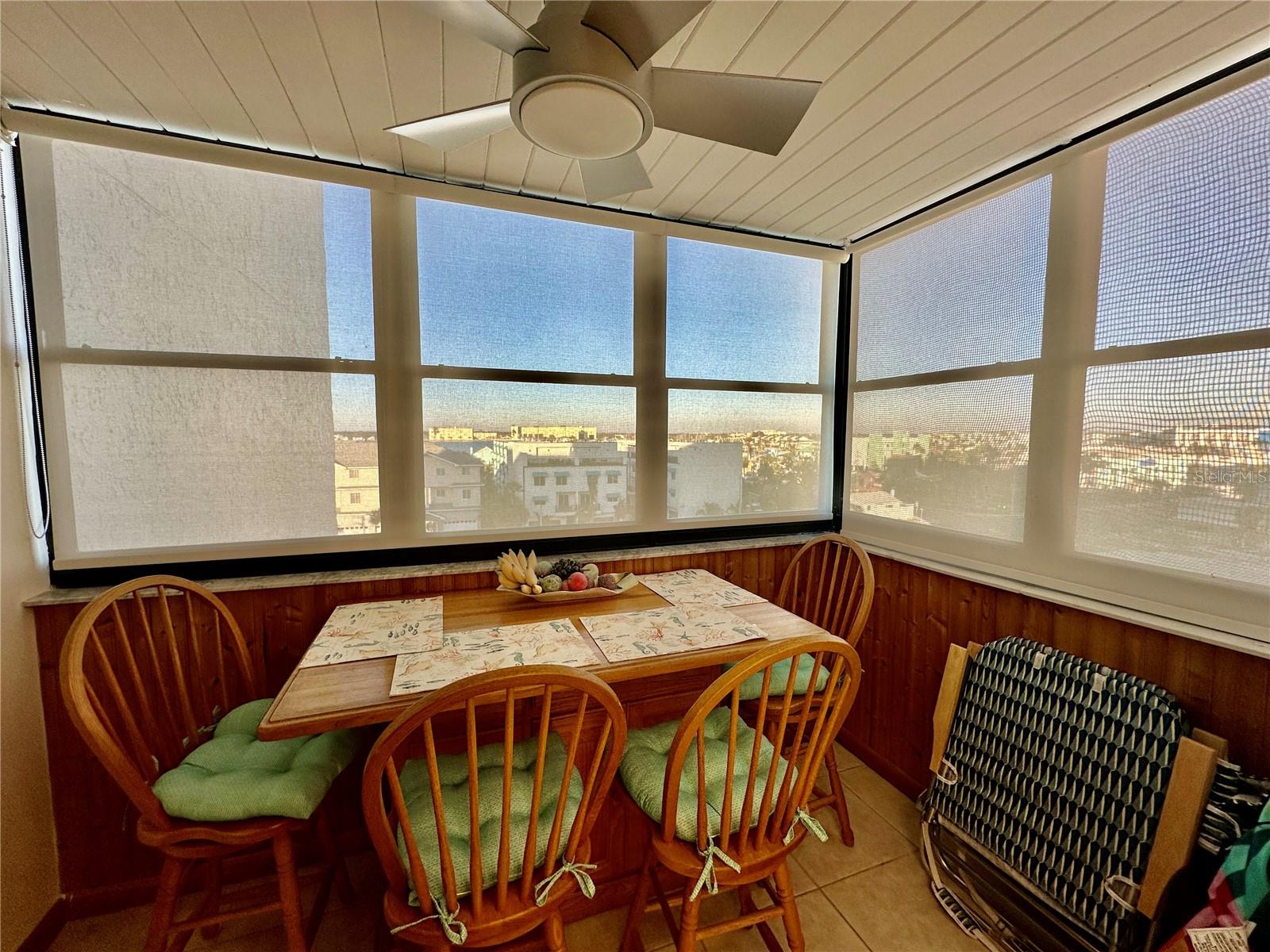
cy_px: 476
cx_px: 635
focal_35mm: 14
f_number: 2.2
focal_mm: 2.22
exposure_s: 1/120
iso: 50
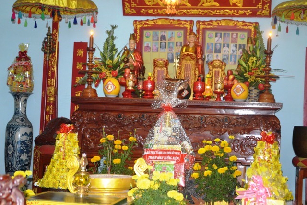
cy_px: 102
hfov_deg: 29.9
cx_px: 154
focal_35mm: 68
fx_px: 575
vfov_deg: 20.1
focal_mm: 45
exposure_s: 1/60
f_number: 5.3
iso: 2200
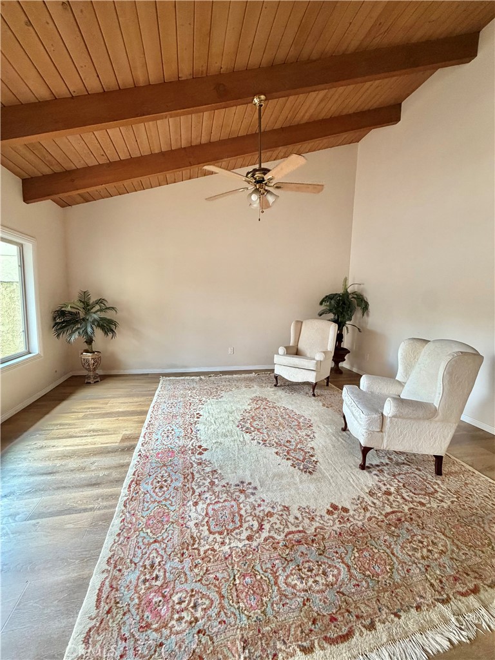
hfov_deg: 85.7
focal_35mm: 14
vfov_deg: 102.1
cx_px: 248
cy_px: 330
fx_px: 267
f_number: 2.2
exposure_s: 1/79
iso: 320
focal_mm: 2.22
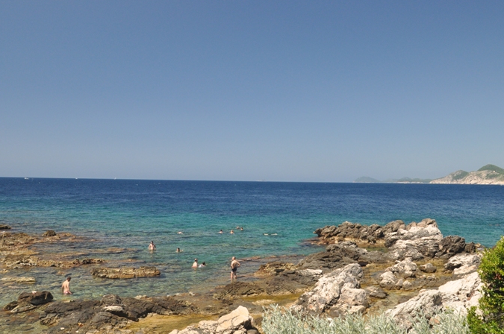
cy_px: 158
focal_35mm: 32
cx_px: 276
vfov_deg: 41.0
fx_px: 447
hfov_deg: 58.7
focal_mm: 18
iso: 640
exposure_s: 1/400
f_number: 10
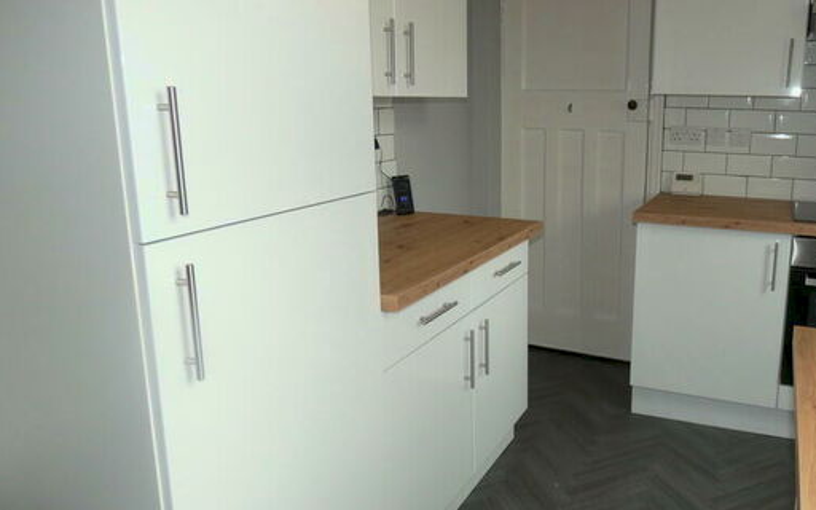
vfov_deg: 43.1
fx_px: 645
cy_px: 227
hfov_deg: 62.7
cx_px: 556
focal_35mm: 29
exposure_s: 1/60
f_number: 2.8
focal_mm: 3.6
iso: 100
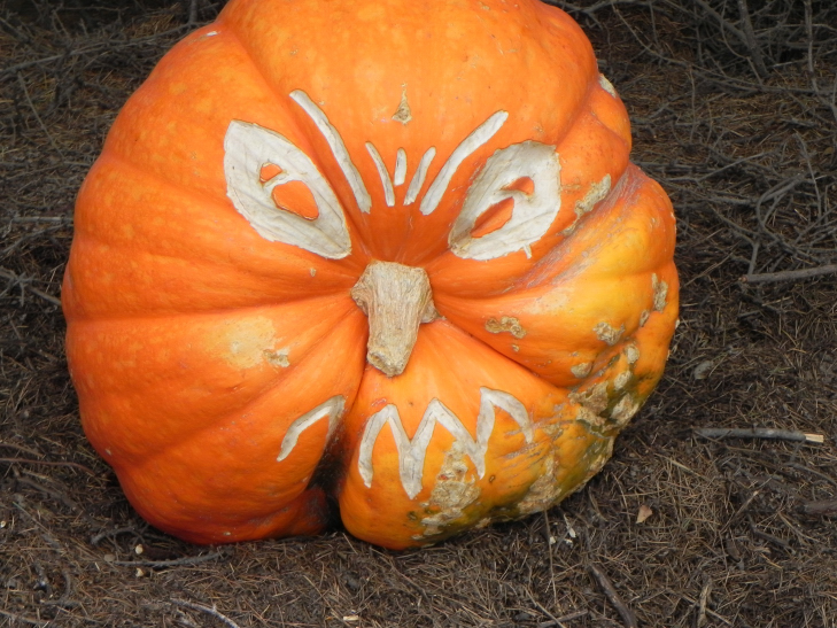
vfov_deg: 12.7
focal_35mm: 117
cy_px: 314
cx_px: 418
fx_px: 2829
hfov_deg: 16.8
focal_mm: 20.8
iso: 160
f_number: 5
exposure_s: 1/235
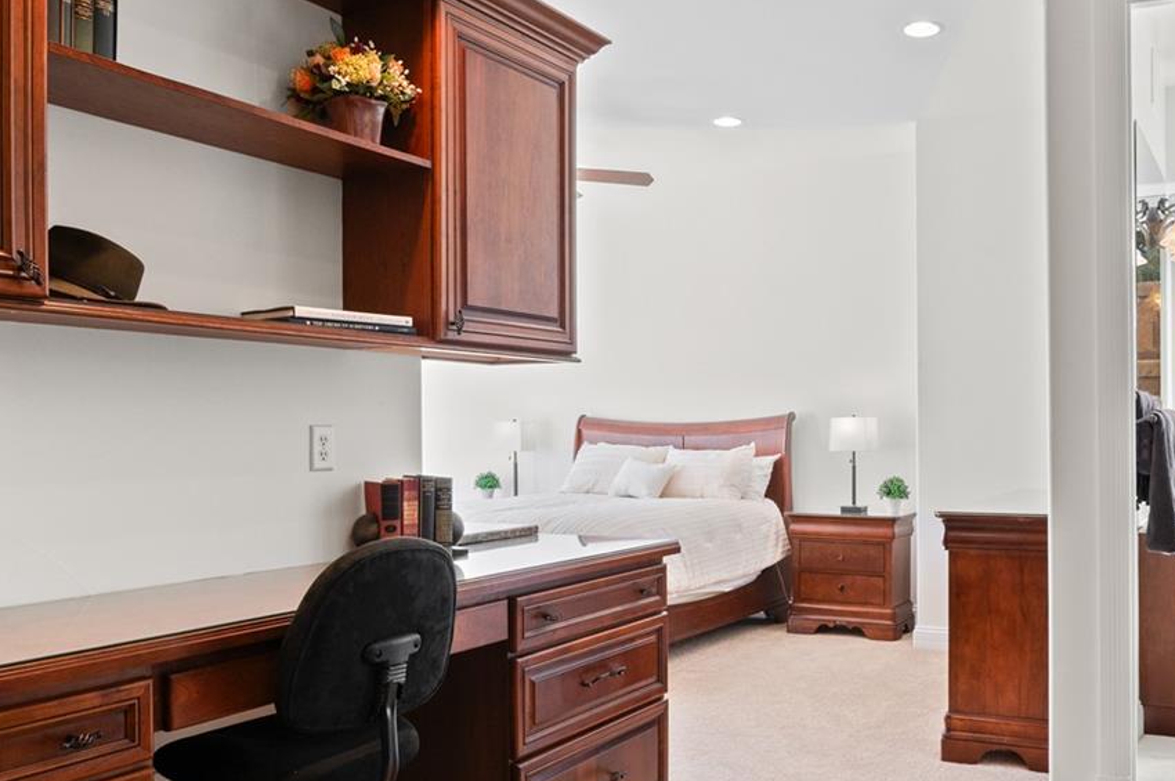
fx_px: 1043
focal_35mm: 32
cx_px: 796
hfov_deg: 57.3
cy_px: 422
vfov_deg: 41.0
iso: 400
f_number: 8
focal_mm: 17
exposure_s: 1/20
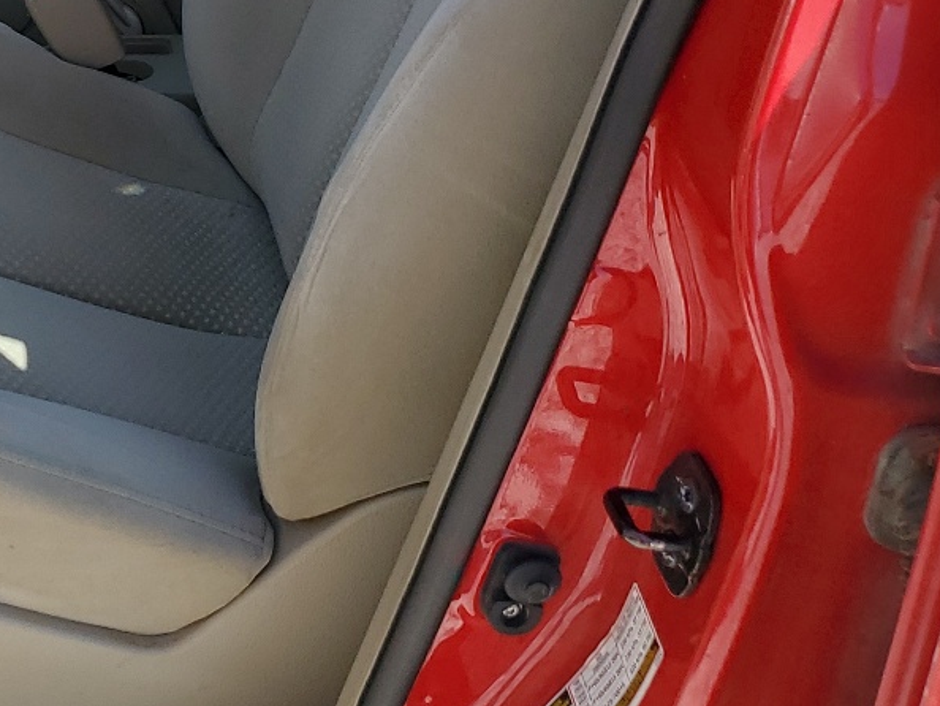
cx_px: -210
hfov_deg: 24.9
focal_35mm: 70
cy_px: 51
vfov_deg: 20.5
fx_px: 1902
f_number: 1.5
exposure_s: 1/1429
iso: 50
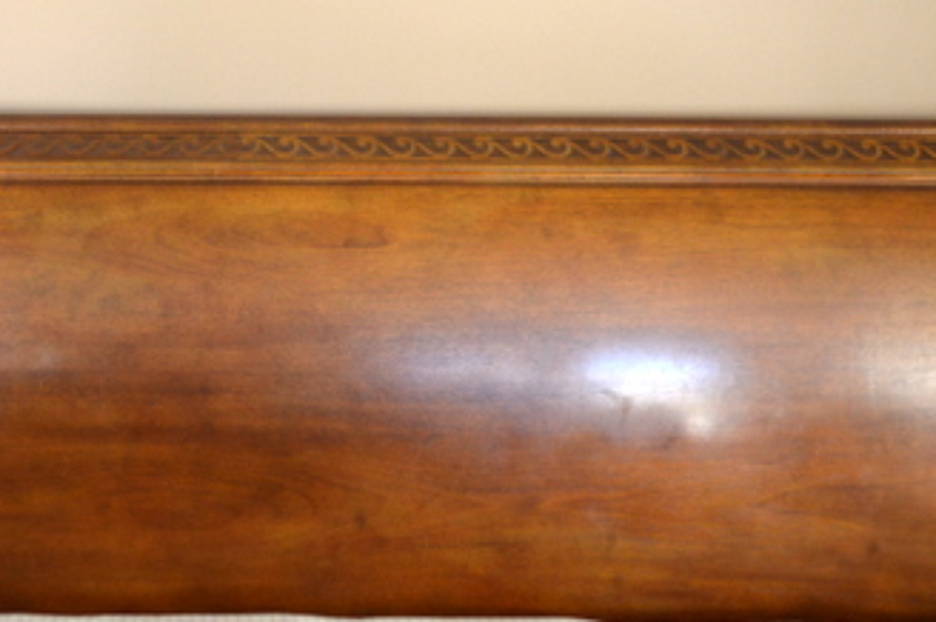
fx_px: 1662
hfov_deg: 30.9
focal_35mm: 64
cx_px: 231
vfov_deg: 21.1
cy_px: 203
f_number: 3.8
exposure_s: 1/20
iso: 400
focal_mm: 20
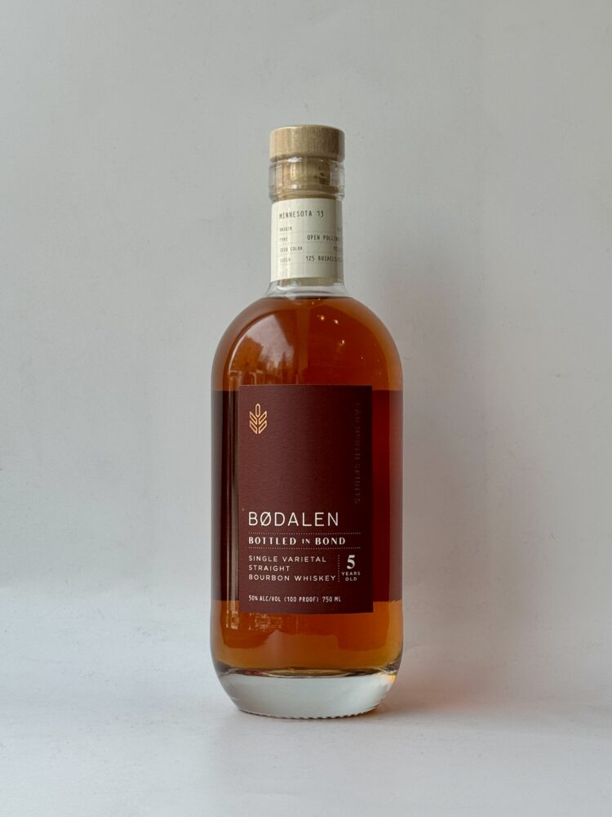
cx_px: 306
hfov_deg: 30.3
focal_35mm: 48
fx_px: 1131
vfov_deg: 39.7
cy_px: 408
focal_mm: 6.76
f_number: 1.78
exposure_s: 1/120
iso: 80
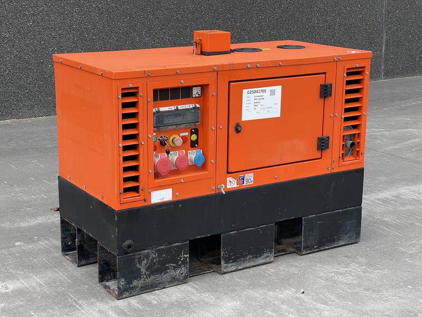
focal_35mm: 64
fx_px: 780
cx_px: 211
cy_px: 158
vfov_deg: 22.9
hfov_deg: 30.3
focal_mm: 7.5
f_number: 2.2
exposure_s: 1/247
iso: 20
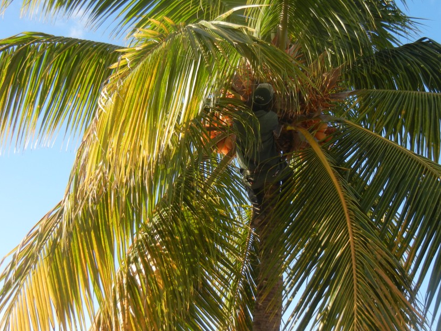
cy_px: 184
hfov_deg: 39.6
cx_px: 243
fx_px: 612
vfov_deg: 30.2
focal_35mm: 48
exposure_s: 1/387
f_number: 3.7
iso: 160
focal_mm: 7.1
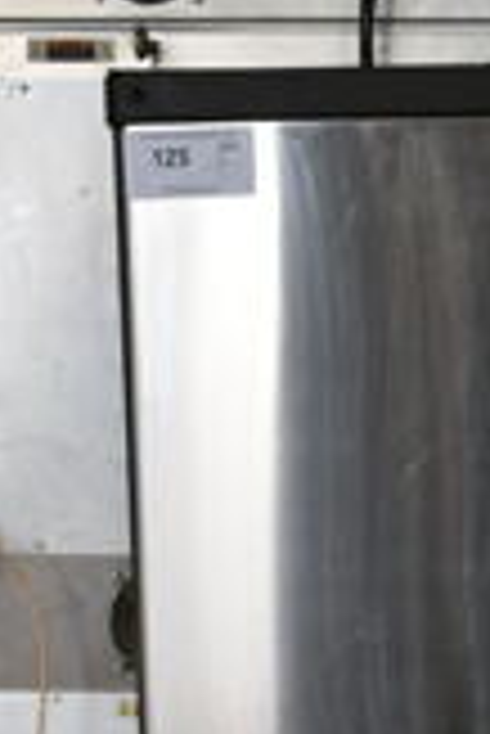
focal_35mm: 110
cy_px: 966
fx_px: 2251
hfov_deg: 12.3
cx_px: 463
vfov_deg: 17.3
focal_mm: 25
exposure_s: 1/125
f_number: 4.5
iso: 100
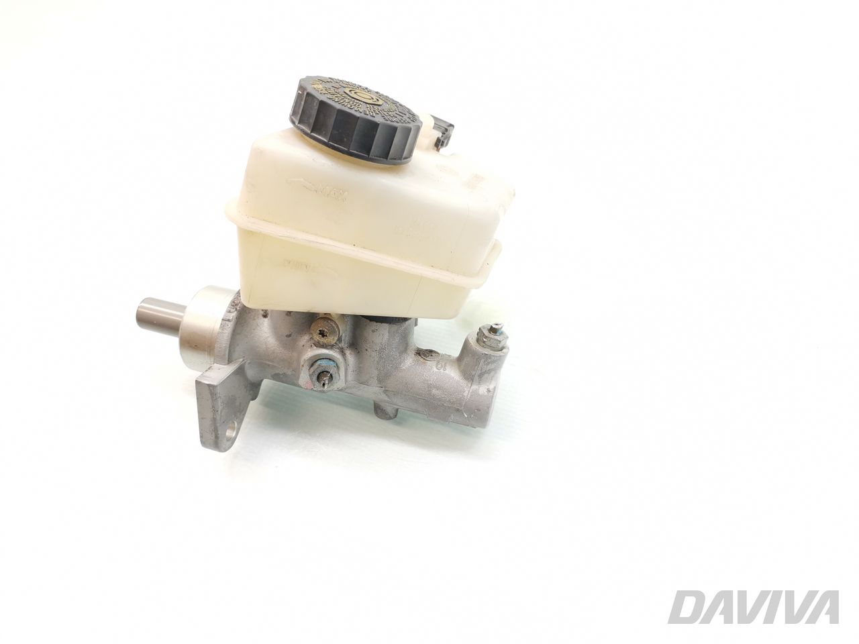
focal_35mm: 26
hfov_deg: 67.3
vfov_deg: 53.1
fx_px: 645
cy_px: 322
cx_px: 430
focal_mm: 4.75
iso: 125
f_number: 1.8
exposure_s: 1/50
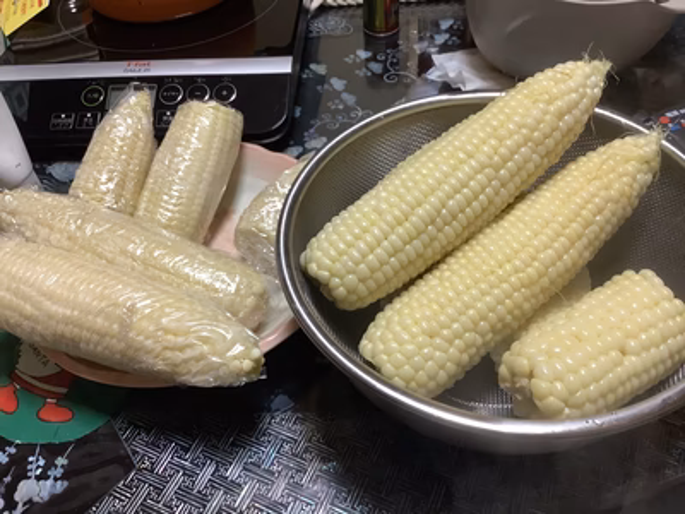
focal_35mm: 31
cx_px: 342
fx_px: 613
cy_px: 257
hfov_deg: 58.4
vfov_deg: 45.4
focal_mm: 3.3
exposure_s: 1/50
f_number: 2.4
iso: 200
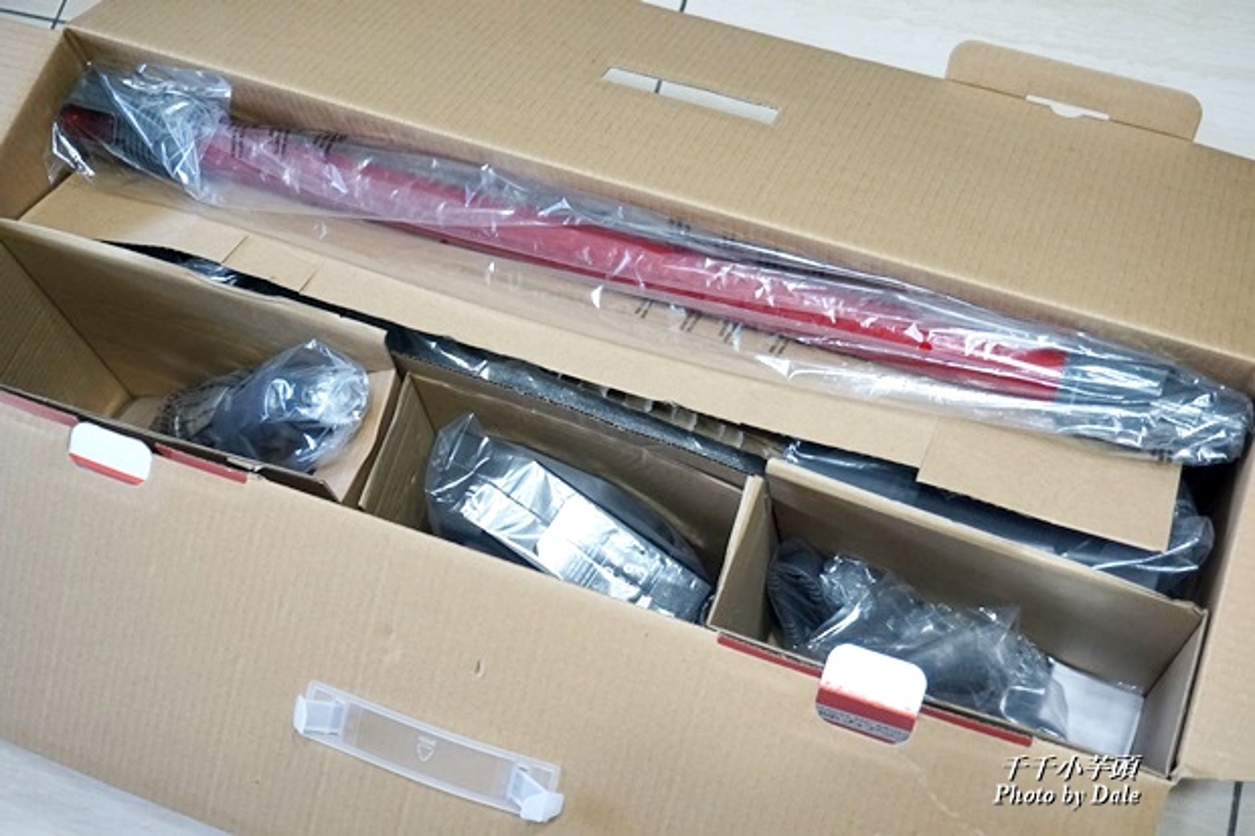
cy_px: 418
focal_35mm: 48
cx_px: 628
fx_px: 1673
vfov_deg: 28.1
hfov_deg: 41.1
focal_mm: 32
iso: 1250
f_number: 5
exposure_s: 1/60
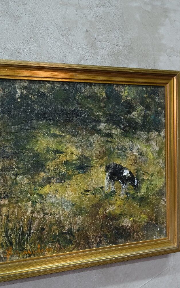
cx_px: 75
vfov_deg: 35.7
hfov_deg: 22.7
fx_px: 448
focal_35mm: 57
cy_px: 150
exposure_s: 1/42
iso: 1600
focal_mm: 29.2
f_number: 4
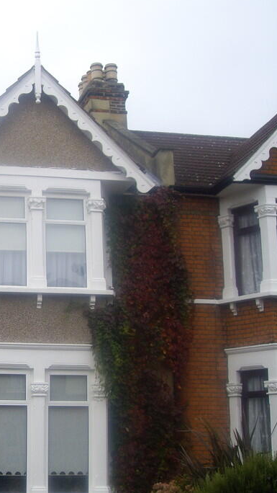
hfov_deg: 18.2
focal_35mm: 62
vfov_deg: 33.8
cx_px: -73
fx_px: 809
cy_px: 272
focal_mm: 6.2
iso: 50
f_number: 4.3
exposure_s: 1/100
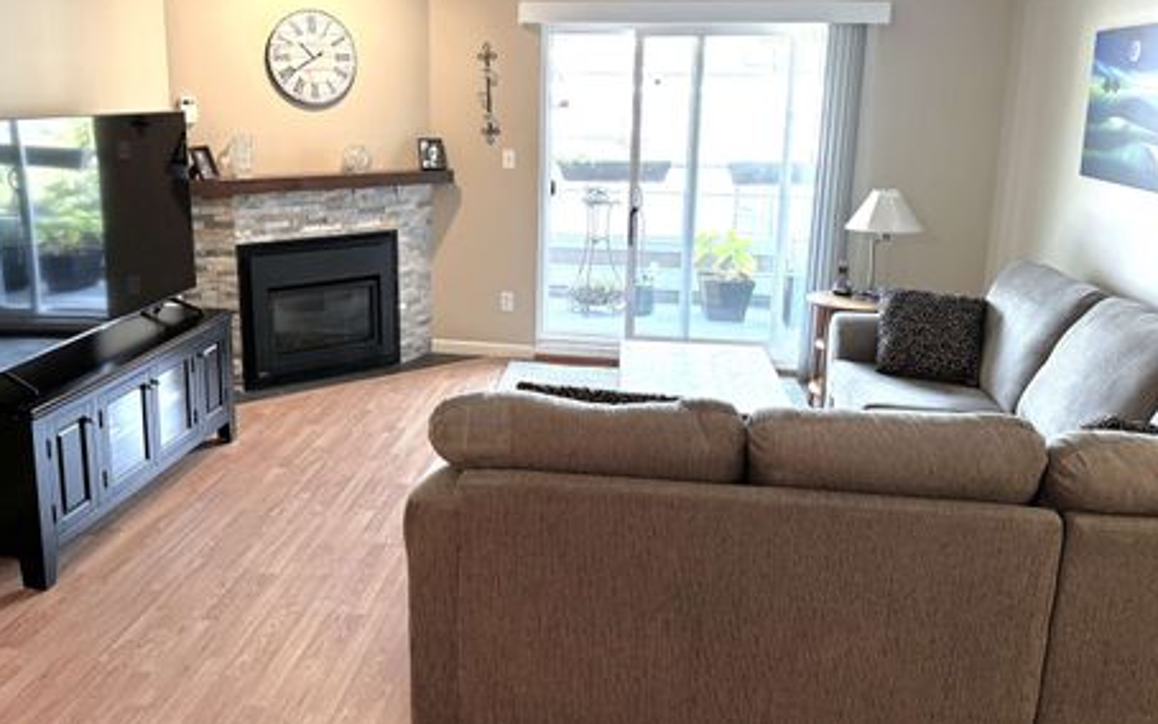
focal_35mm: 28
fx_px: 884
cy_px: 259
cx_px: 533
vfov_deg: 44.1
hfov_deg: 66.4
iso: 160
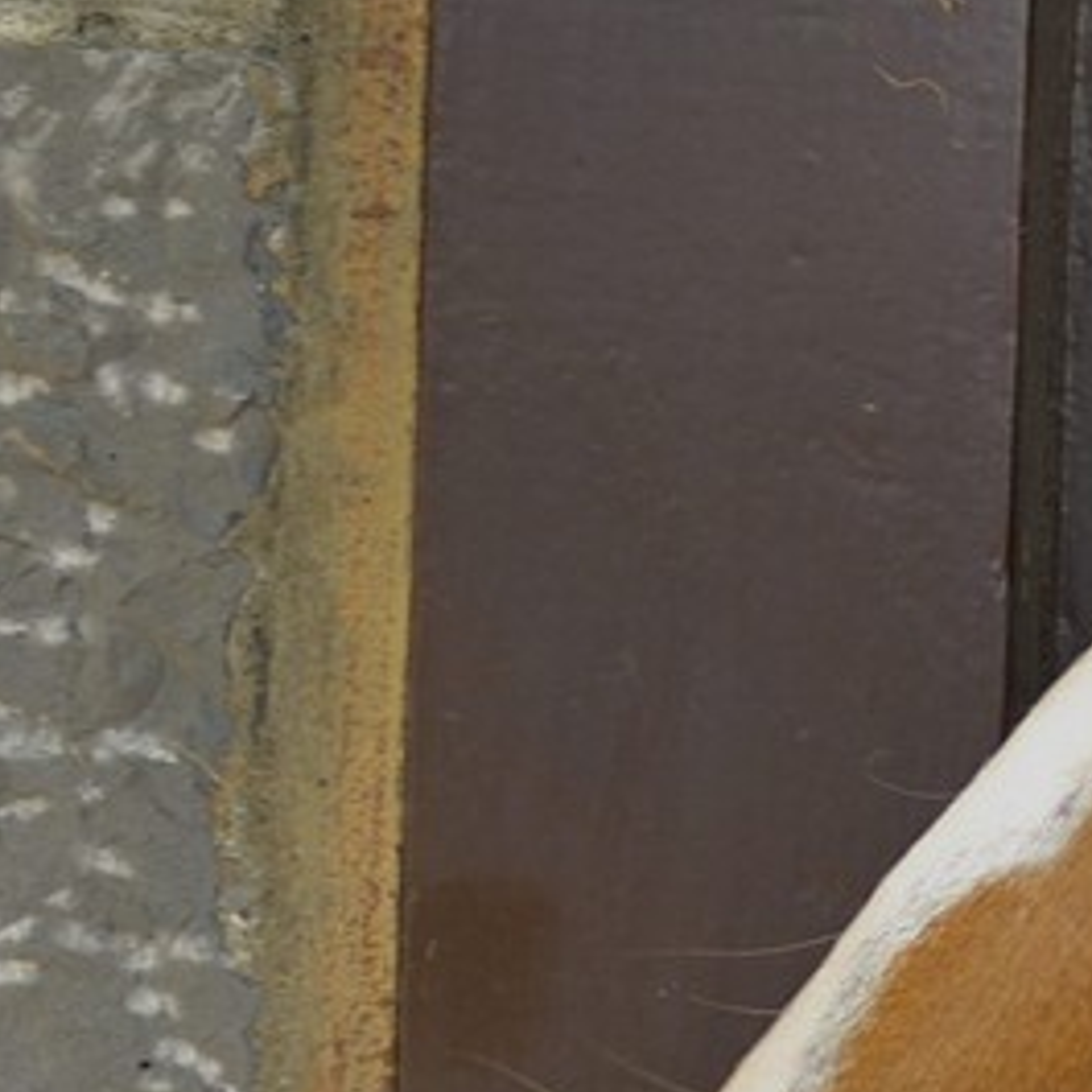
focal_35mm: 131
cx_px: 3214
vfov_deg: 13.4
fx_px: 4660
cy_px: 589
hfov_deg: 10.1
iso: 100
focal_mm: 17
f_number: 4.5
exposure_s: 1/60
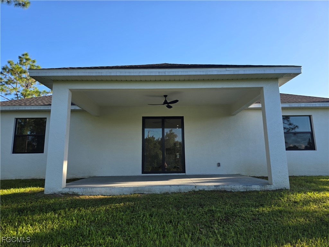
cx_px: 164
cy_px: 124
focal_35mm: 23
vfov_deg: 58.9
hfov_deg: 73.9
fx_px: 219
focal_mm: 6.3
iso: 12
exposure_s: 1/254
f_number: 1.7
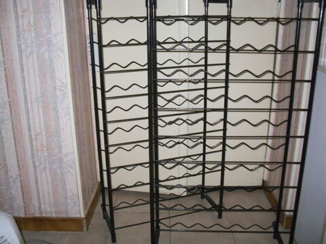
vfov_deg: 40.7
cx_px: 163
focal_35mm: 35
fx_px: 330
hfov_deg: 52.6
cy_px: 122
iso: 400
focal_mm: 6.3
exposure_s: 1/45
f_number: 7.6
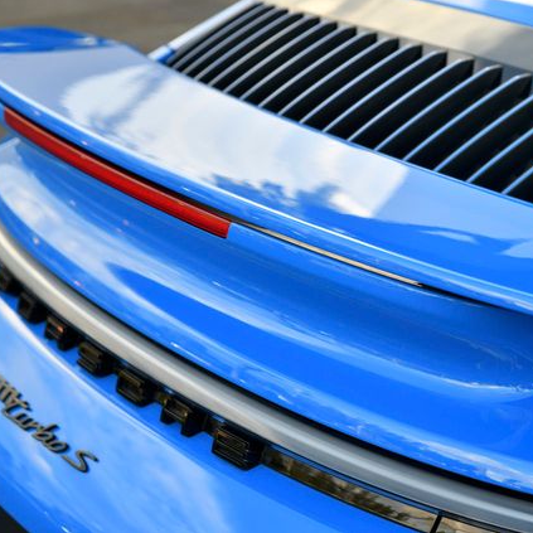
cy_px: 265
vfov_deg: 19.3
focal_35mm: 90
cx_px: 369
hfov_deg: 19.2
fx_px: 1568
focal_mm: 70
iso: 400
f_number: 6.3
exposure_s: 1/200
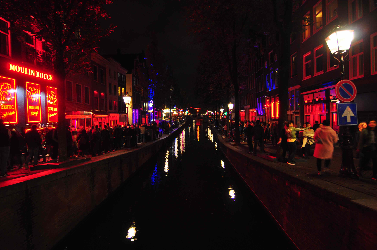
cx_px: 188
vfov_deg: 67.2
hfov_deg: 90.1
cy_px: 125
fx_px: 188
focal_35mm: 18
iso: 500
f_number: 4
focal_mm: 12
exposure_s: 1/6
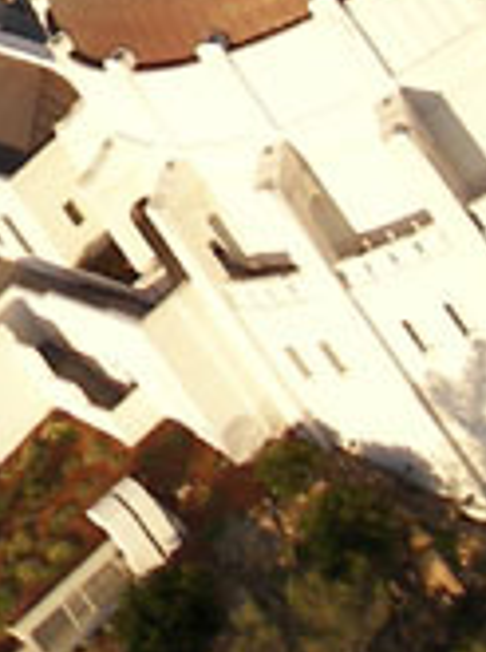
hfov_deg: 3.3
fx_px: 8494
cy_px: 51
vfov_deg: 4.4
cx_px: -387
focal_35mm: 452
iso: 50
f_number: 3.2
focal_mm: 15.4
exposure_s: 1/320
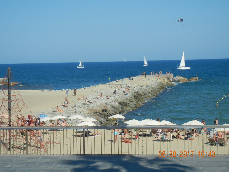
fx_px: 589
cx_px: 114
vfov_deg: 16.6
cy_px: 86
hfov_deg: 22.0
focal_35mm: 89
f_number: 8.8
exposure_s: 1/381
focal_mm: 16
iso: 160
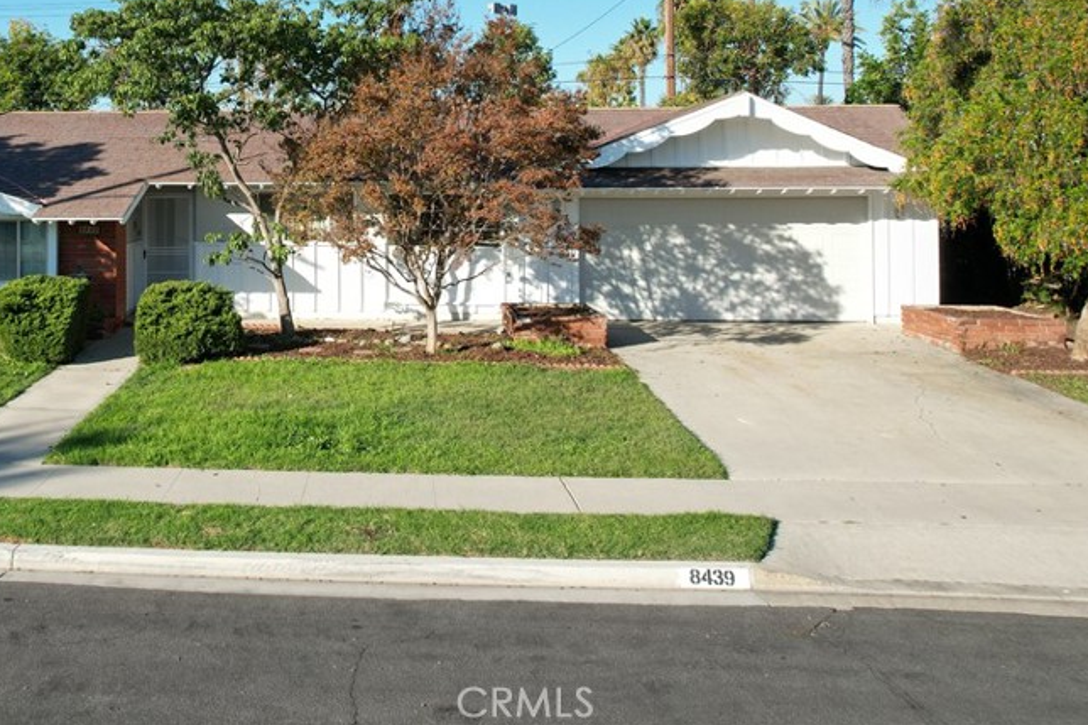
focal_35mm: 35
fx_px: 1057
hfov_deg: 51.9
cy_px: 150
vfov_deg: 36.6
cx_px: 262
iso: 100
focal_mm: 8.38
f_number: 2.8
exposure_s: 1/1250
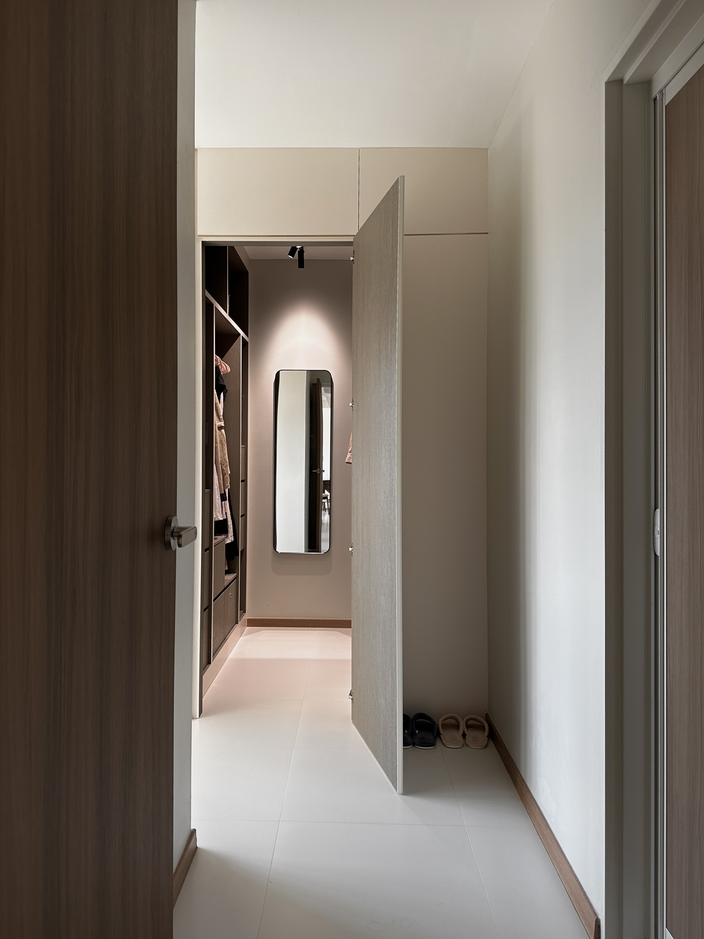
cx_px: 352
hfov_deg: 56.8
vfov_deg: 71.6
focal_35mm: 24
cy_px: 470
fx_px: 651
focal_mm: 6.86
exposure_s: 1/121
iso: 160
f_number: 1.78
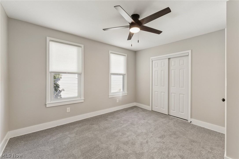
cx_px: 120
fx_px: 93
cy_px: 80
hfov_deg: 104.3
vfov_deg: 81.2
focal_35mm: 14
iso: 200
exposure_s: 1/30
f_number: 5.6
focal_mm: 14
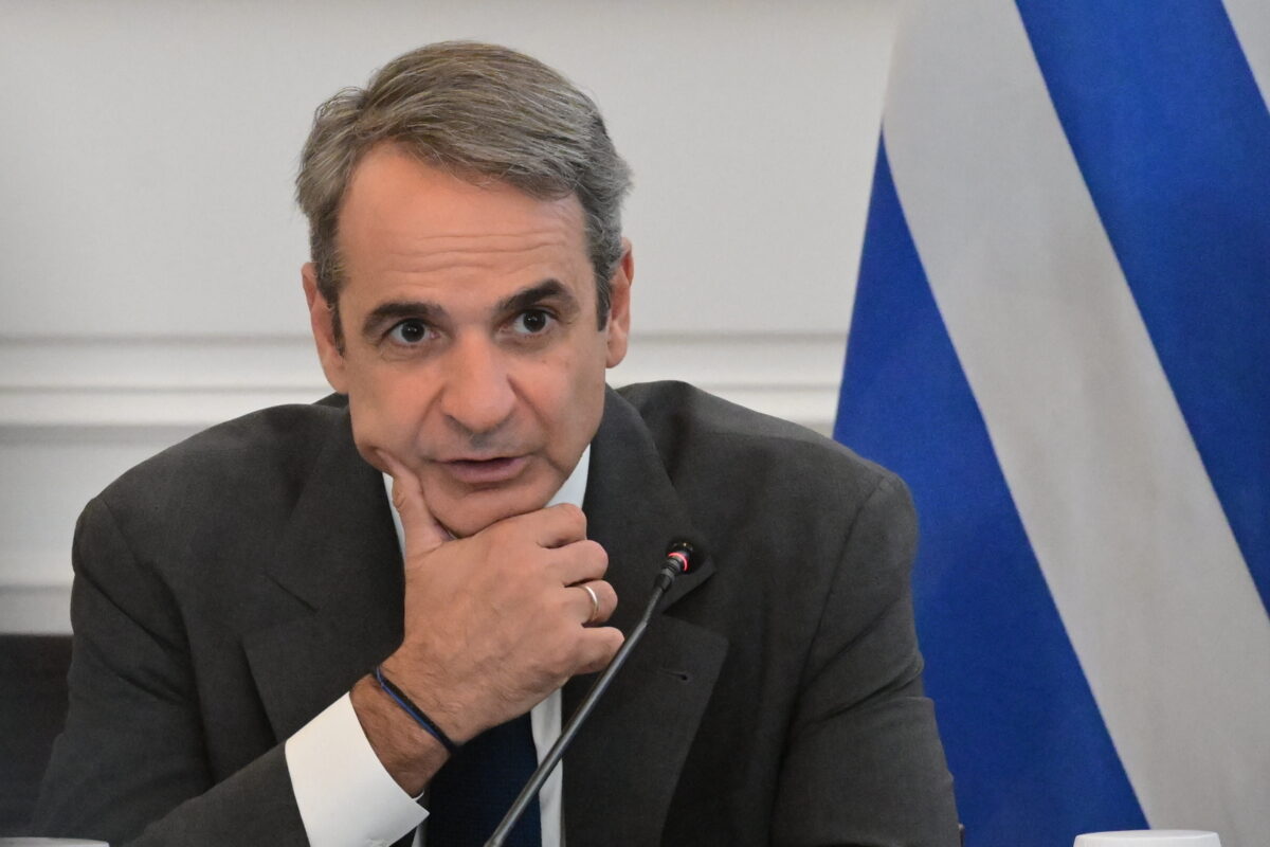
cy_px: 424
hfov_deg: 6.9
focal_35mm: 300
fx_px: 10583
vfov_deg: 4.6
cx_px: 635
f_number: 7.1
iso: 10000
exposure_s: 1/500
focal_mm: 200
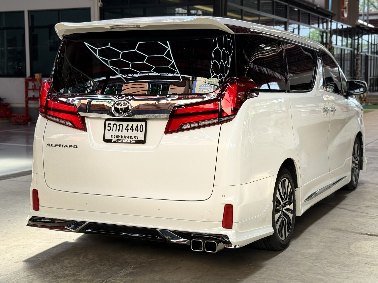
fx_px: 633
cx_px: 199
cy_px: 129
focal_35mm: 58
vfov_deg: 25.2
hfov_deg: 33.2
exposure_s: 1/411
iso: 64
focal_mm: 6.76
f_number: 1.78
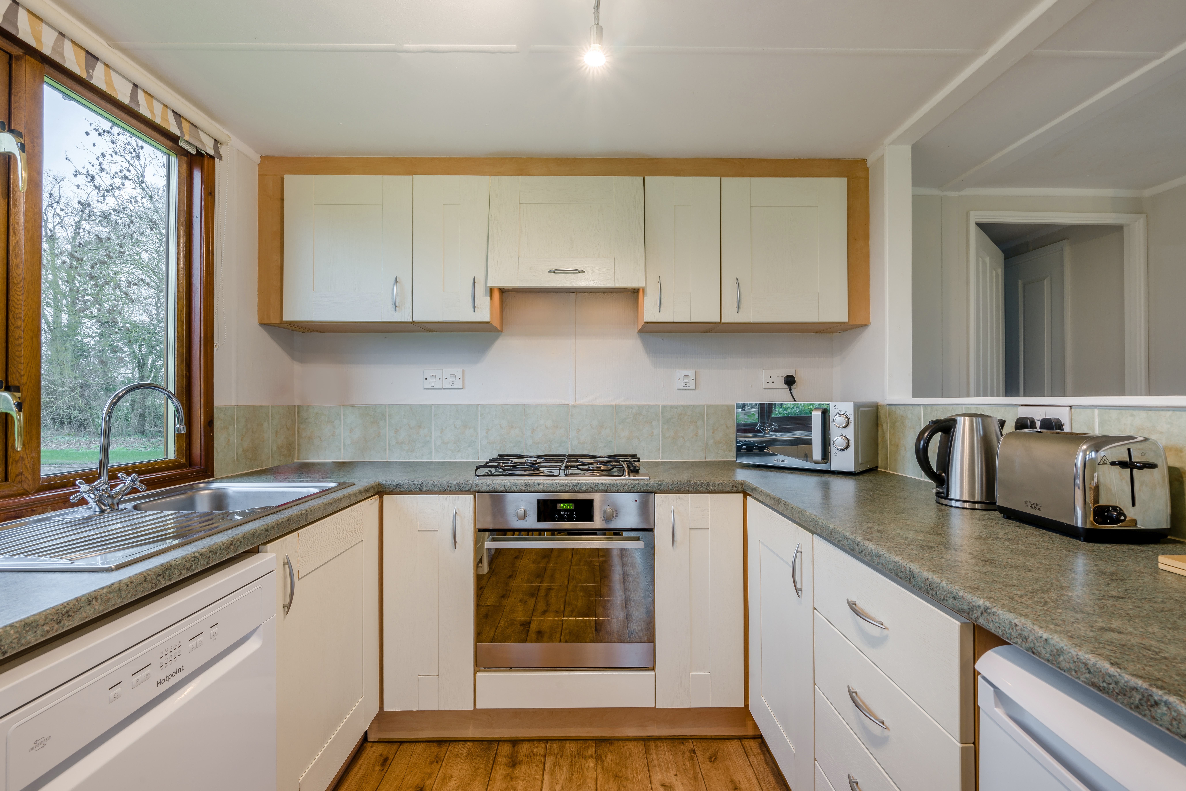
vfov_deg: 73.7
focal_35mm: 16
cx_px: 593
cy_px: 396
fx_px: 527
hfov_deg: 96.7
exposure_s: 1/8
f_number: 11
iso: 100
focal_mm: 16
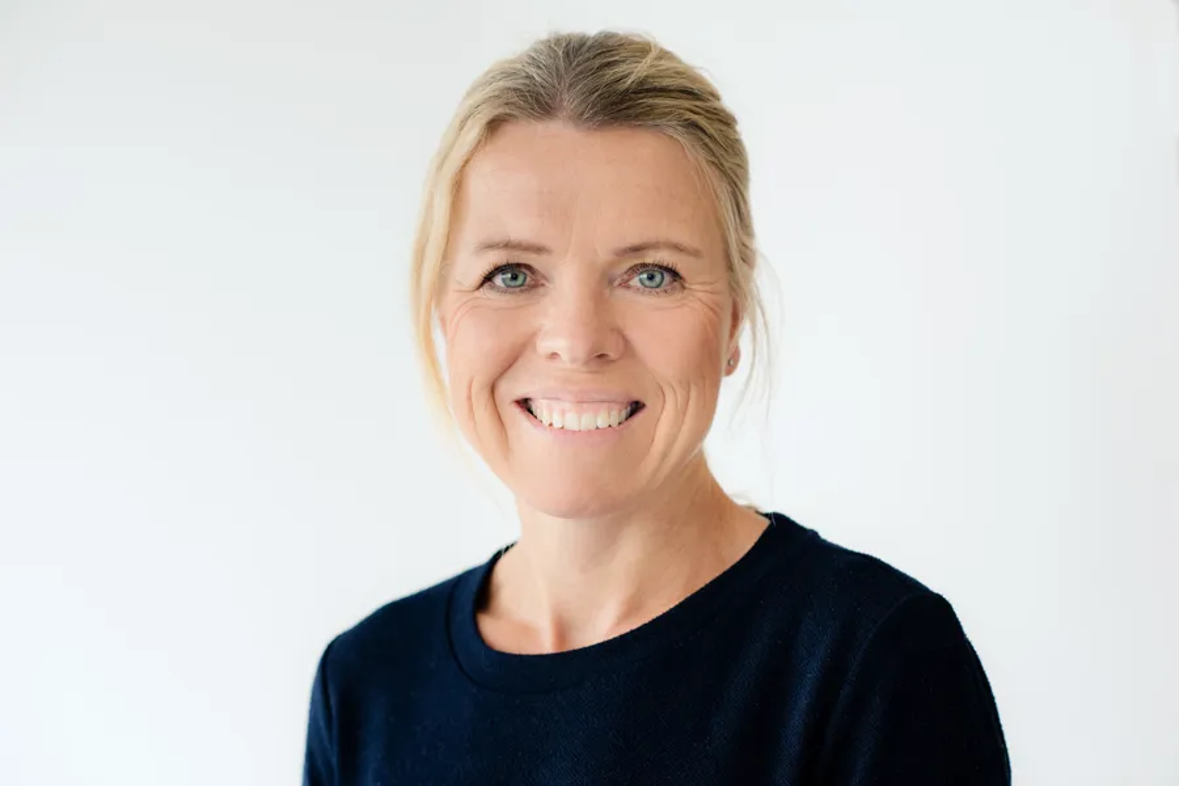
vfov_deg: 16.1
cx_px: 590
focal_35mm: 85
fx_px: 2784
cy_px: 393
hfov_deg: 23.9
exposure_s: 1/320
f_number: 3.5
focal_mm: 85
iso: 800
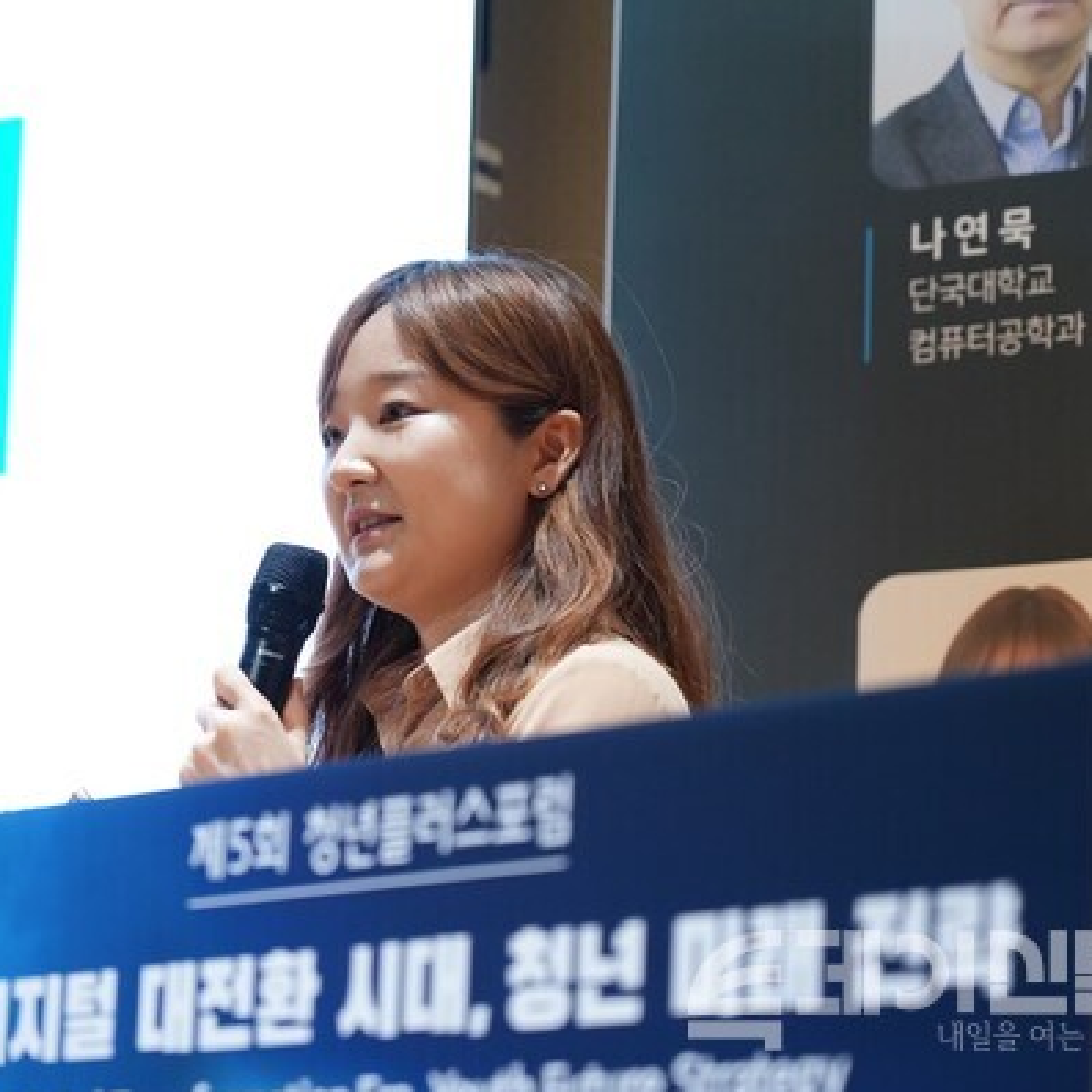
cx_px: 382
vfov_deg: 12.9
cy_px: 547
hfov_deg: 12.9
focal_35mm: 135
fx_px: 4818
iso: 3200
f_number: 4
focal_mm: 105
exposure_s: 1/160
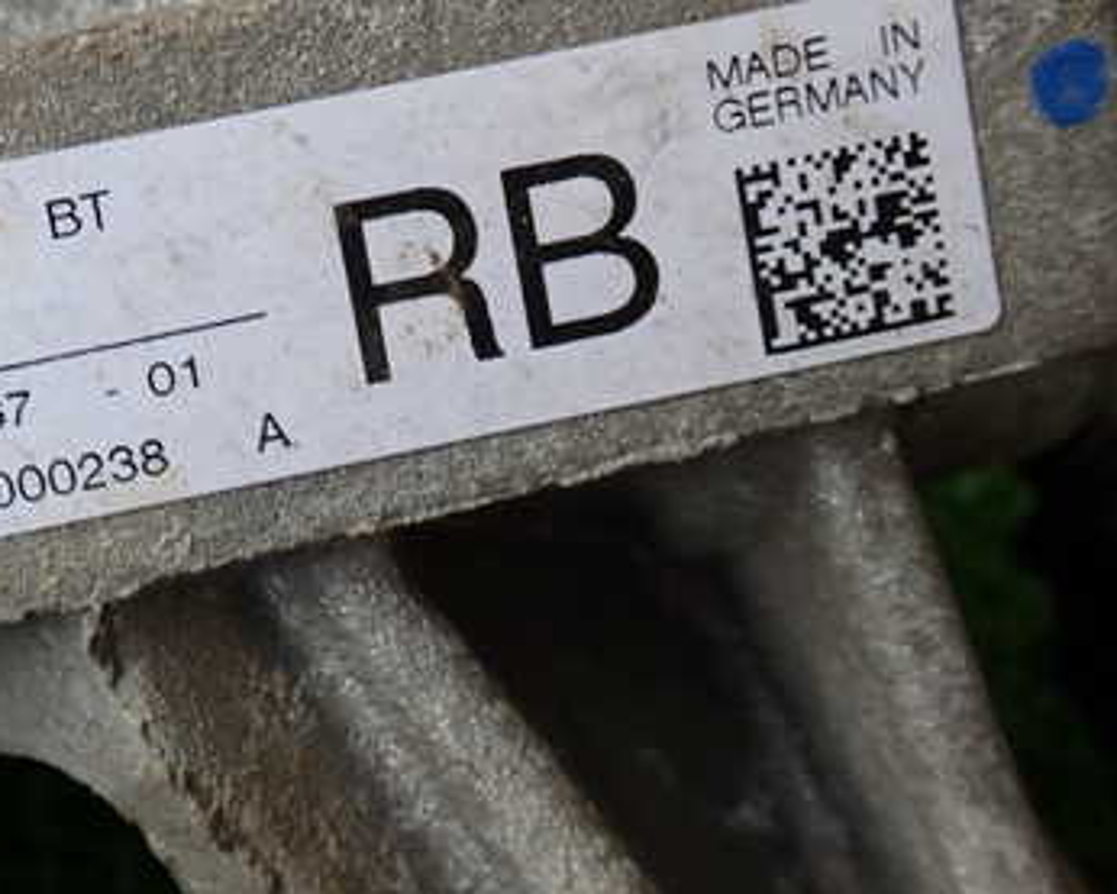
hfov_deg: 30.2
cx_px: 229
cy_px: 391
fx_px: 2017
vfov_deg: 25.0
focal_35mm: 61
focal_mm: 6.37
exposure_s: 1/80
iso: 100
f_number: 3.5
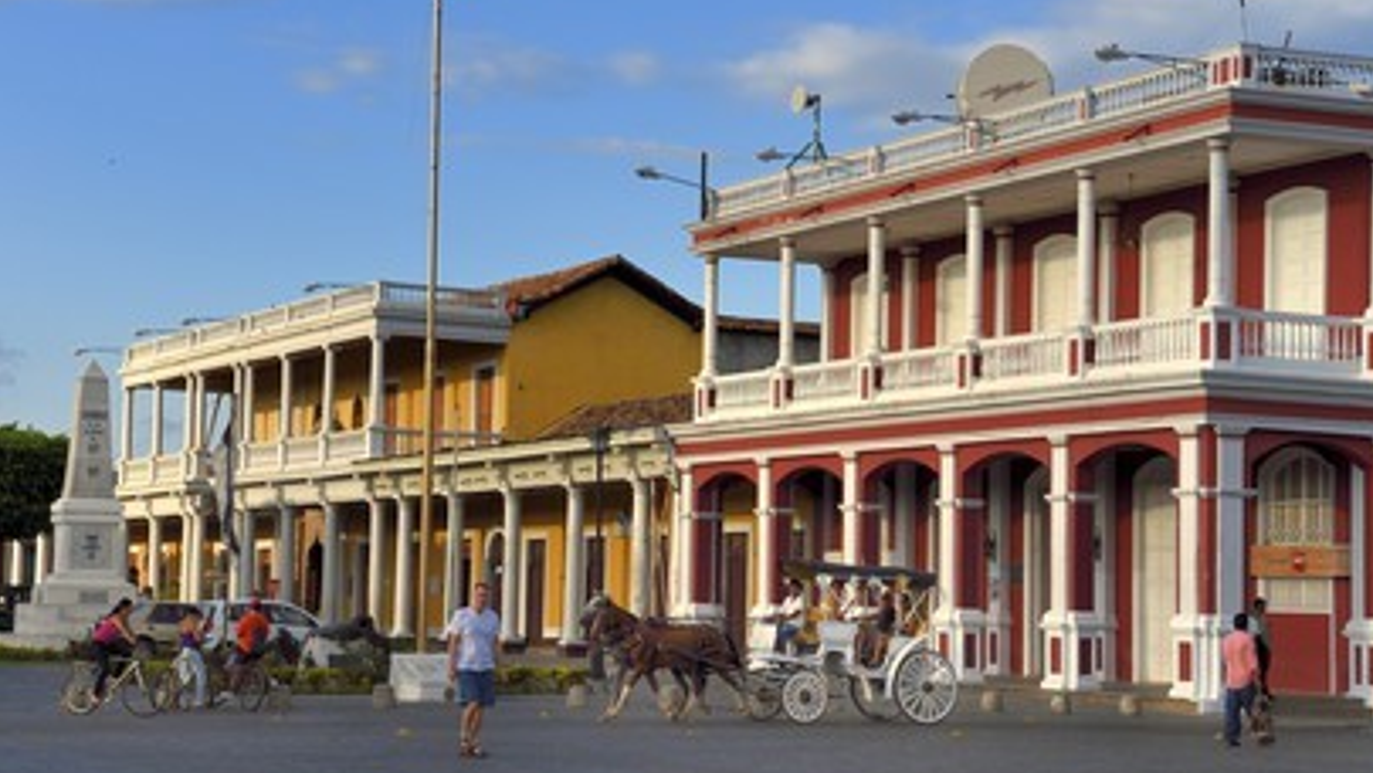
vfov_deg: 15.9
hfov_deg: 27.9
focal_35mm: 76
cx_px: 705
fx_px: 2767
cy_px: 376
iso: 400
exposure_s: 1/160
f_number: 20
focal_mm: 70
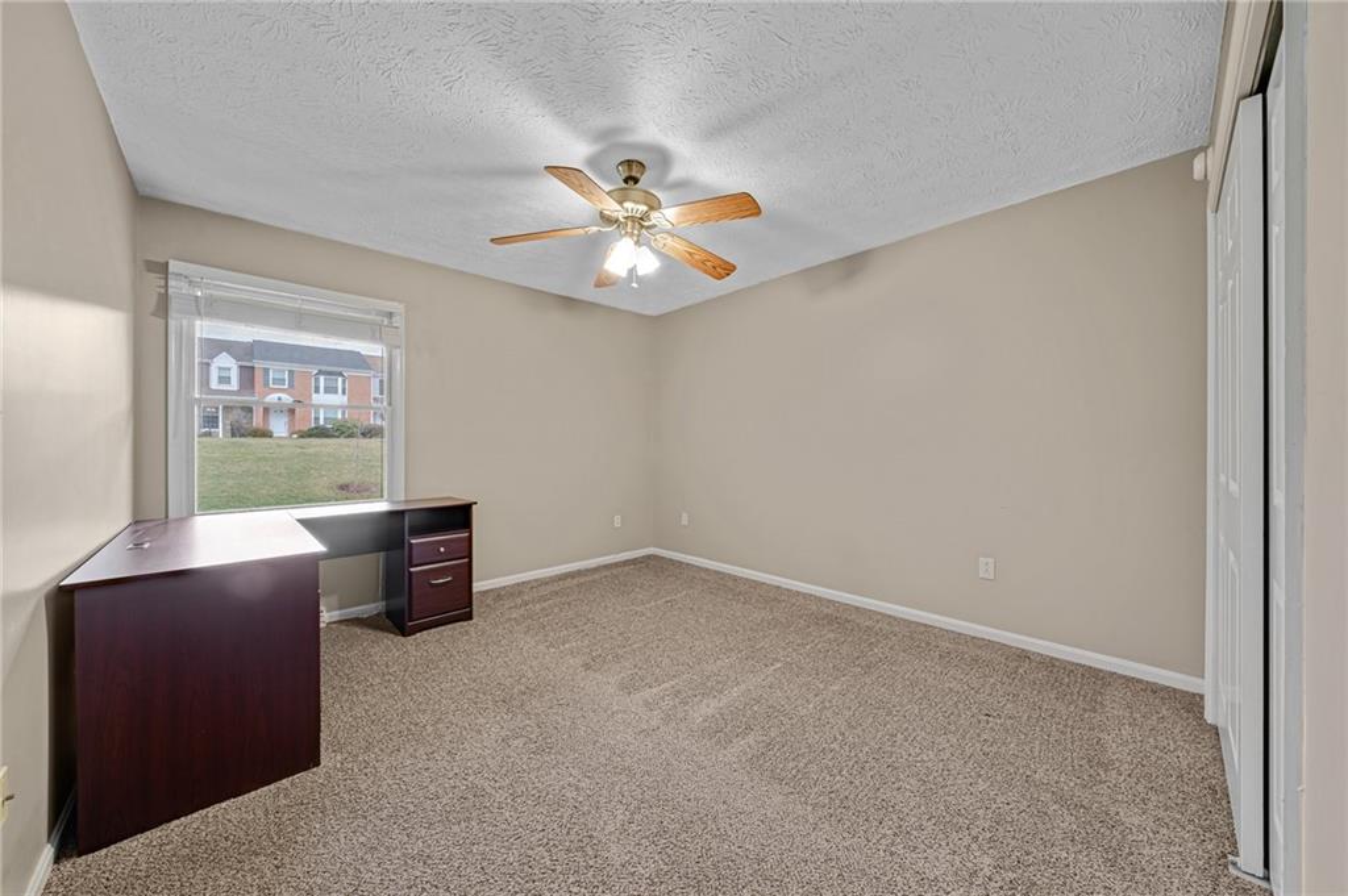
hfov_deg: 112.7
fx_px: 449
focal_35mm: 12
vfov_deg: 89.9
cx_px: 674
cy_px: 448
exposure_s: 1/6
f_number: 11
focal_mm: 12
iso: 50
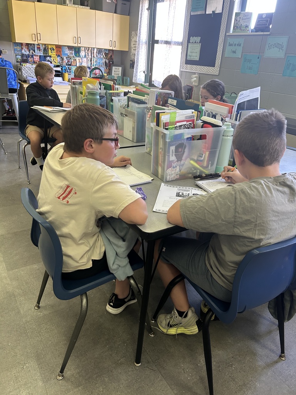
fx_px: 296
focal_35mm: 26
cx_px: 148
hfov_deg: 53.1
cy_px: 198
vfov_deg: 67.3
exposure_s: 1/60
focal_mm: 5.7
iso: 200
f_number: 1.5
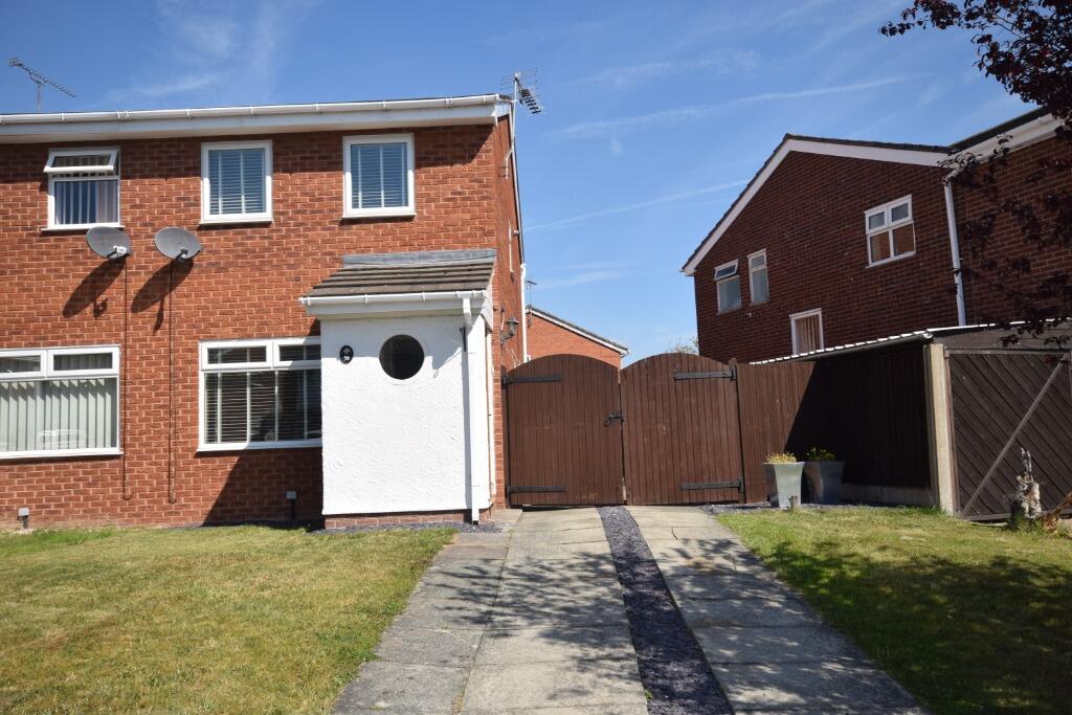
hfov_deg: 67.4
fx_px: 804
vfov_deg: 47.9
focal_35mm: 27
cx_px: 536
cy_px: 358
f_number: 10
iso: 100
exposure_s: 1/200
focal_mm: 18
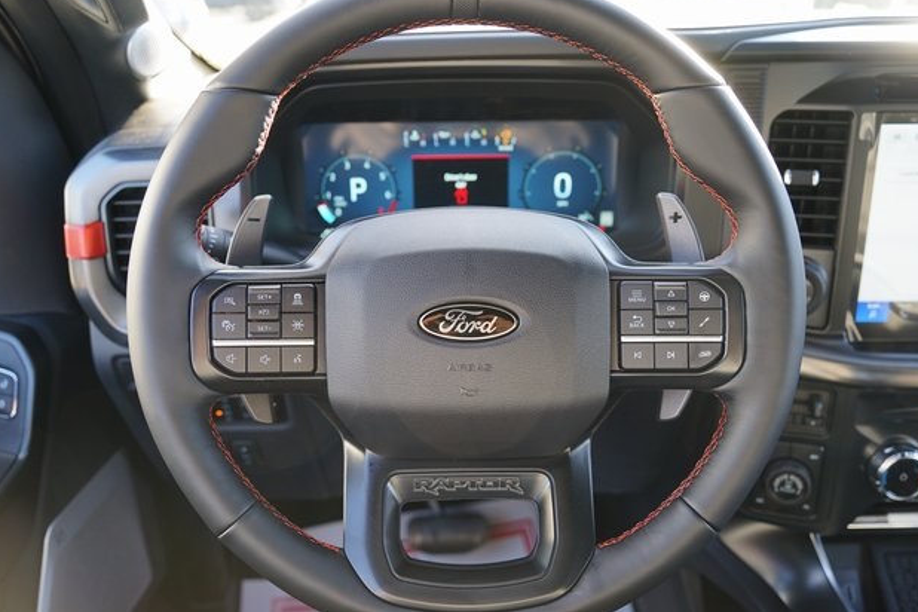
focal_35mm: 29
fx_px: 739
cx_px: 459
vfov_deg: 45.0
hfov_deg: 63.7
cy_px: 296
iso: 250
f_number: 4
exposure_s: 1/60
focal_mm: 28
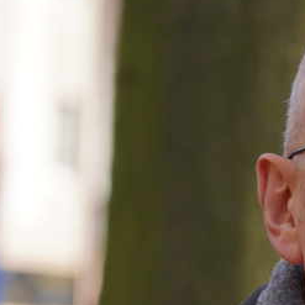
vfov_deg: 3.7
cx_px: 461
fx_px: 4675
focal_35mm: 469
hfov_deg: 3.7
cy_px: 401
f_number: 4
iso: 100
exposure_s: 1/200
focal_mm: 105
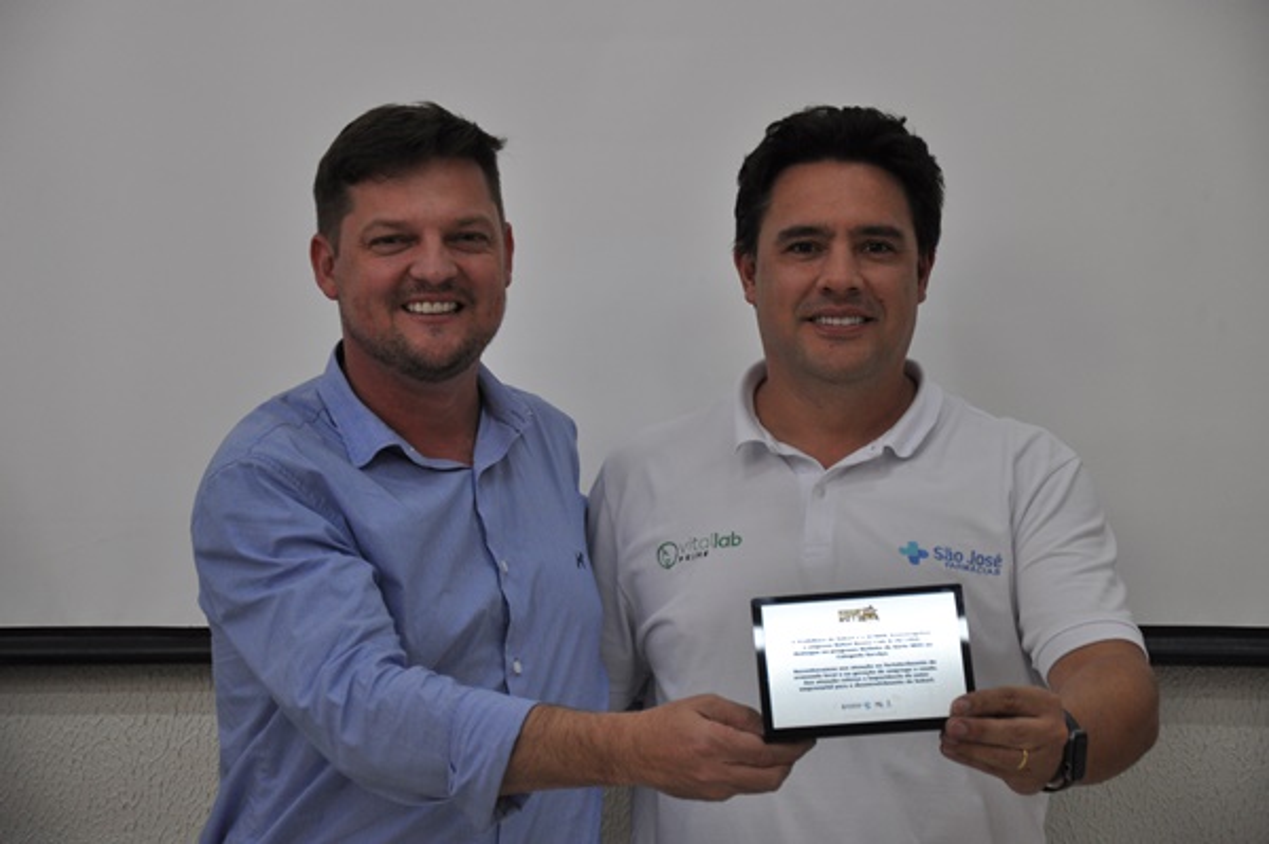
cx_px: 634
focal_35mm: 105
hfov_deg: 19.5
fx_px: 3698
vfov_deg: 13.0
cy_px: 422
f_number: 5.3
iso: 720
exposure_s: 1/60
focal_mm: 70
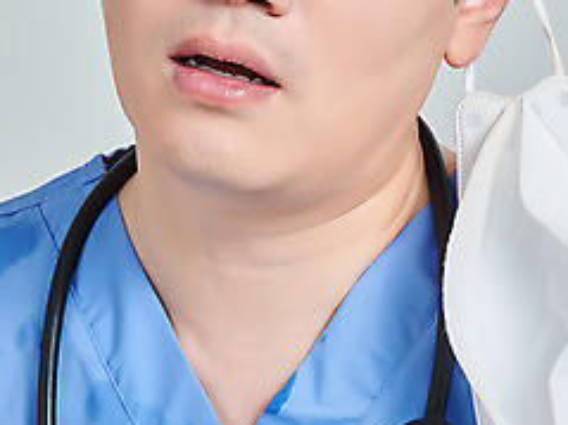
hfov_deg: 4.1
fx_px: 7921
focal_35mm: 483
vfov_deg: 3.1
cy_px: 95
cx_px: 189
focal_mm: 200
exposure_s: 1/125
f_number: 14
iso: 100
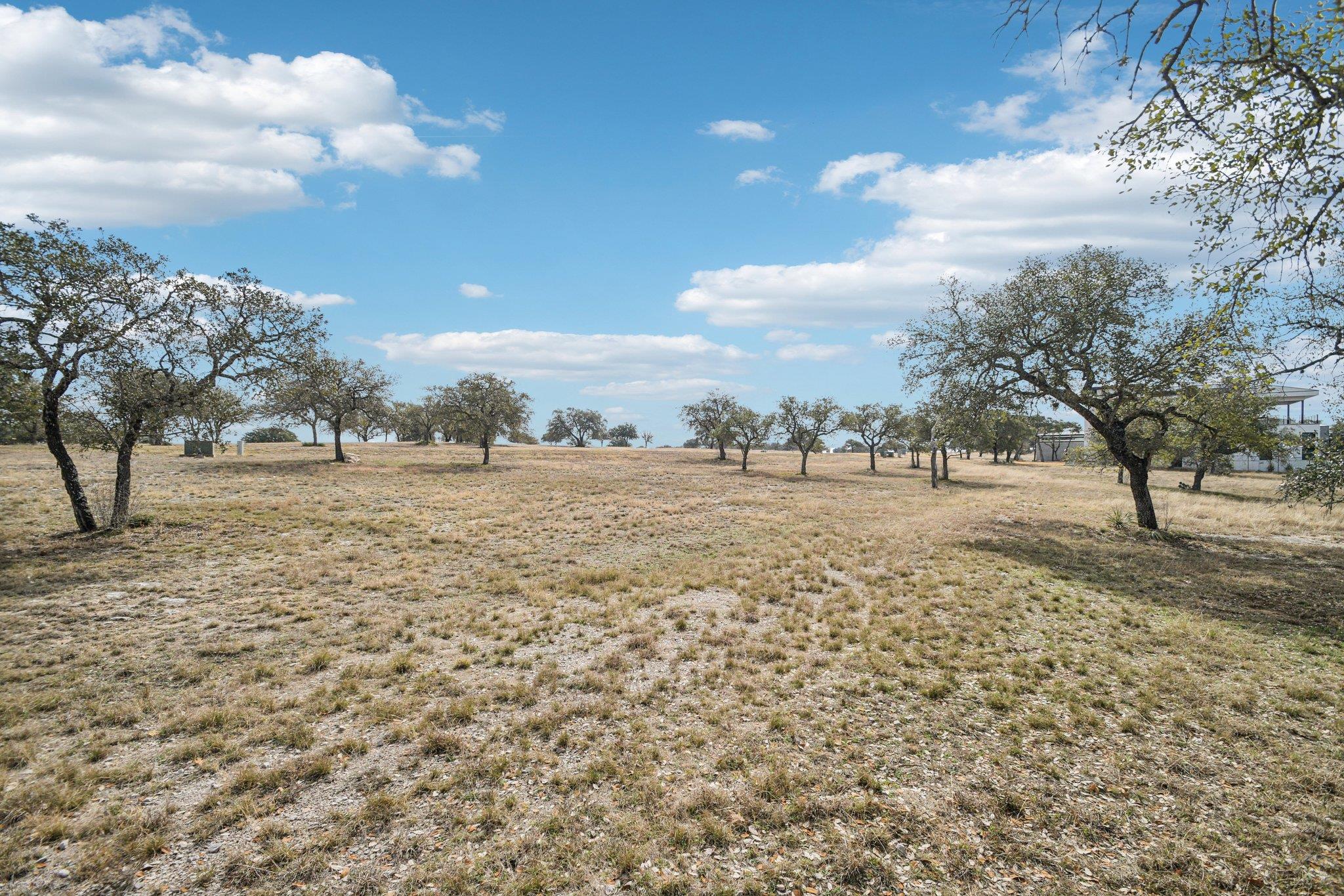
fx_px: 560
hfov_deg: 100.4
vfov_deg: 77.3
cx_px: 672
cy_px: 448
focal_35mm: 15
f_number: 8
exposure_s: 1/1250
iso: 400
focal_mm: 10
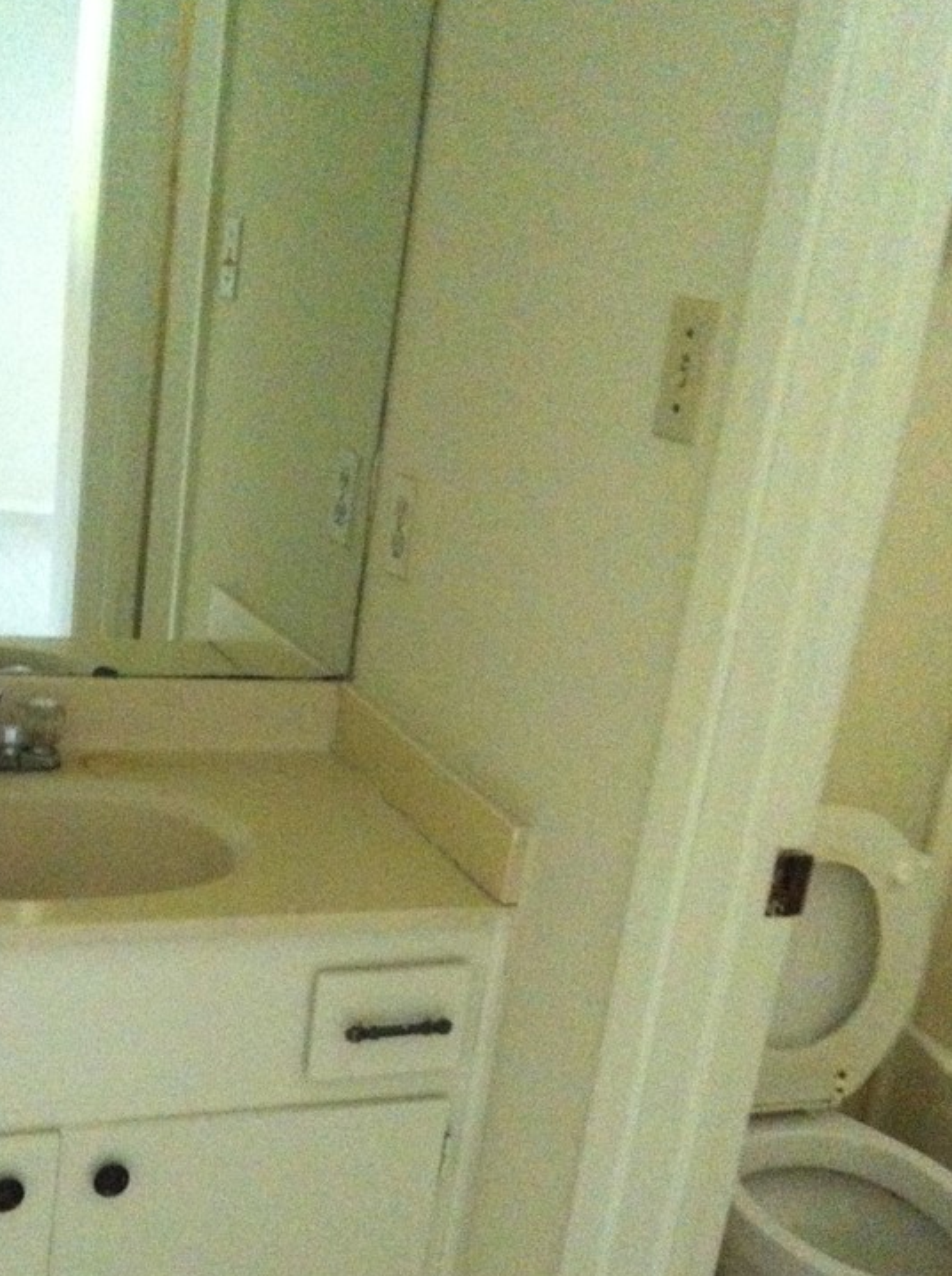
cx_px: 298
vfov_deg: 38.1
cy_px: 772
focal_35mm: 50
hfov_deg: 28.8
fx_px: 1839
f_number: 2.8
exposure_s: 1/15
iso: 800
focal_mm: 3.85
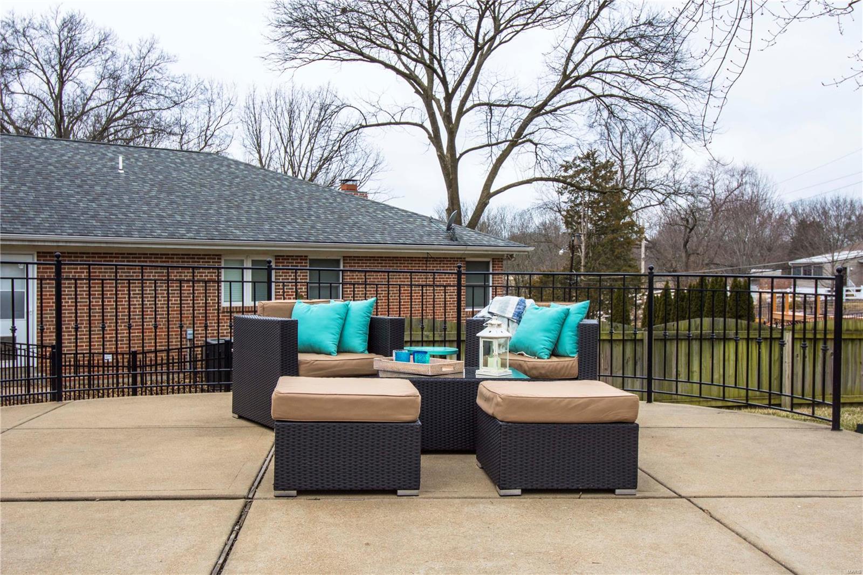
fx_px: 863
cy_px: 288
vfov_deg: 36.9
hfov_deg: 53.1
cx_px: 432
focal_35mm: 36
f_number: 8
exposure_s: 1/500
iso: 320
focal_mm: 24
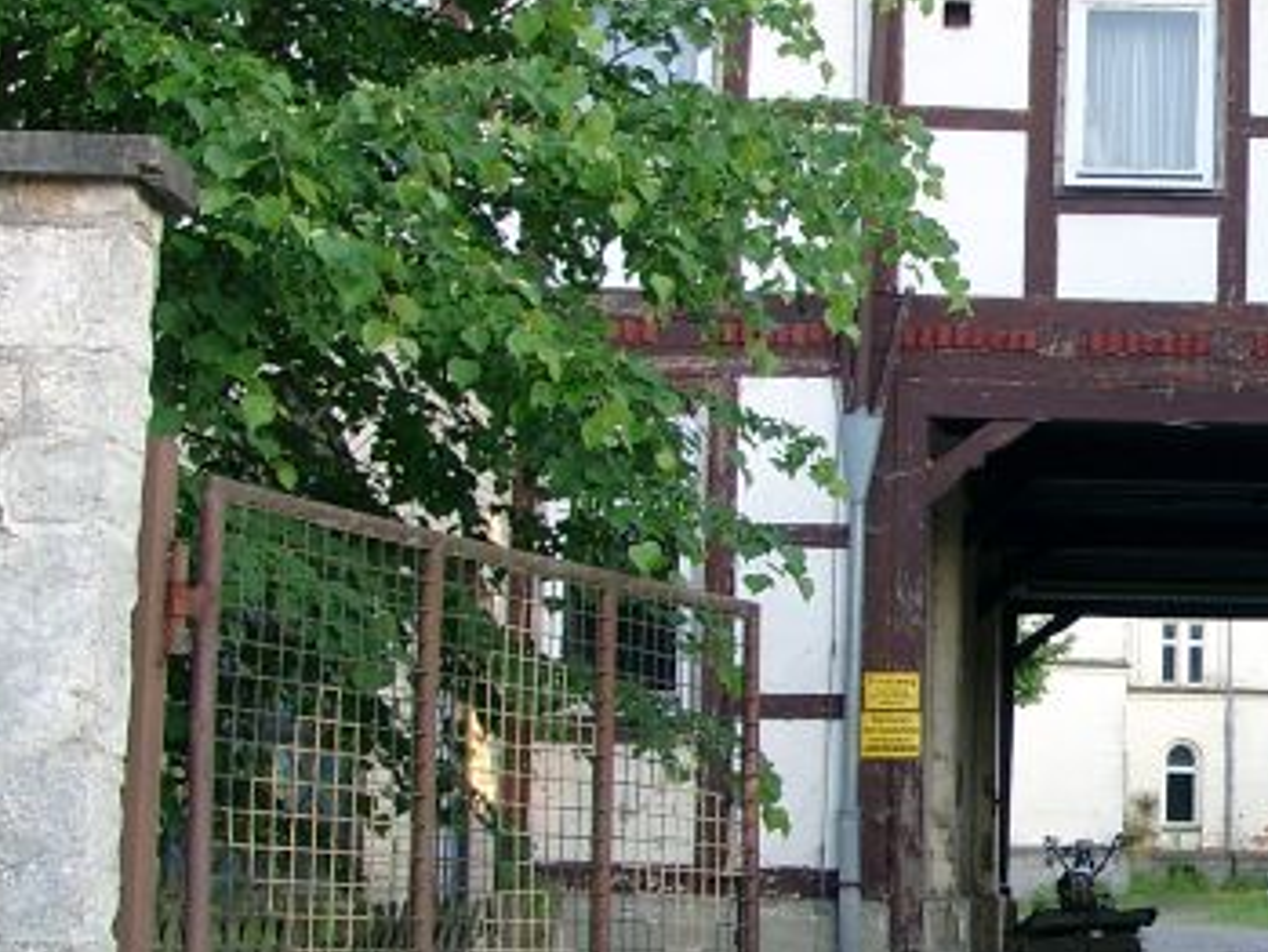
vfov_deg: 18.9
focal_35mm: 78
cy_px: 436
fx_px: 2858
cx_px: 1384
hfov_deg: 23.5
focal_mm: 7.13
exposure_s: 1/71
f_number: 2.8
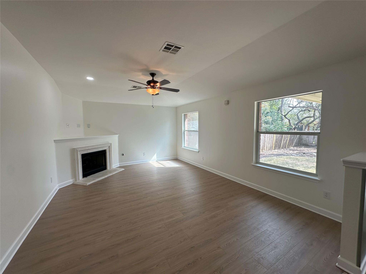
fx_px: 148
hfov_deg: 102.1
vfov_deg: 85.7
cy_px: 137
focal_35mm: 14
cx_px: 183
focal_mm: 2.22
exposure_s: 1/144
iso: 40
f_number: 2.2
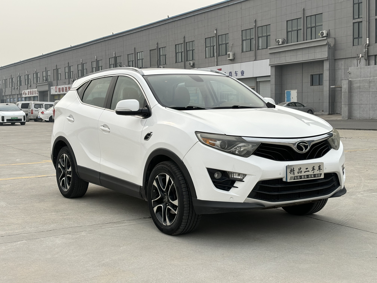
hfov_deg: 36.8
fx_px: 566
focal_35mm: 52
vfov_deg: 28.0
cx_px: 188
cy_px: 142
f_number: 1.6
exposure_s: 1/2857
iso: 40
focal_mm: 5.96
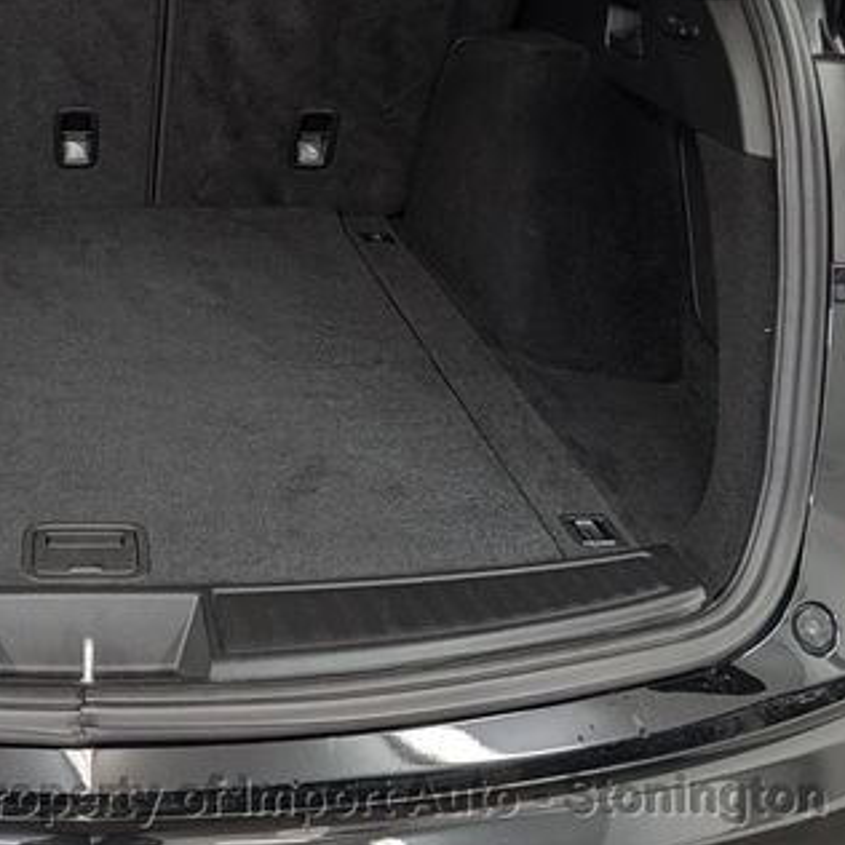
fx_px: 1188
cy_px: 211
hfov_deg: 36.3
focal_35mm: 43
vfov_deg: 38.2
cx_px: 59
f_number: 1.68
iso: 329
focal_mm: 6.9
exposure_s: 1/120
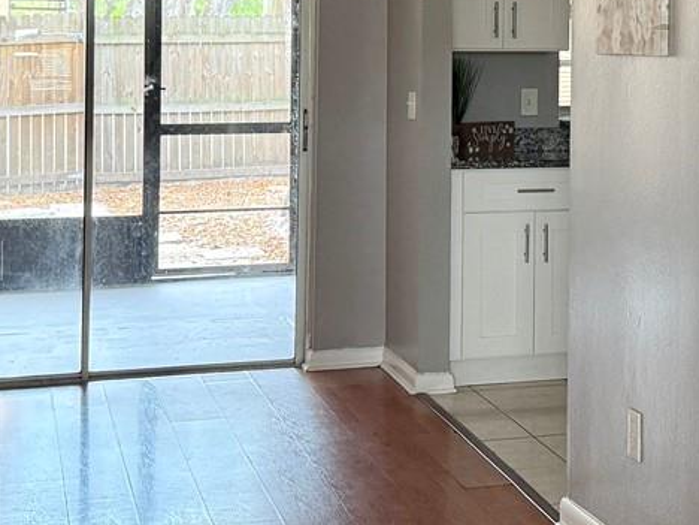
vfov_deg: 17.6
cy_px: 13
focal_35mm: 82
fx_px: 1656
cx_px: 609
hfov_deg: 23.3
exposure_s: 1/60
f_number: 1.78
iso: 200
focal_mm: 6.76
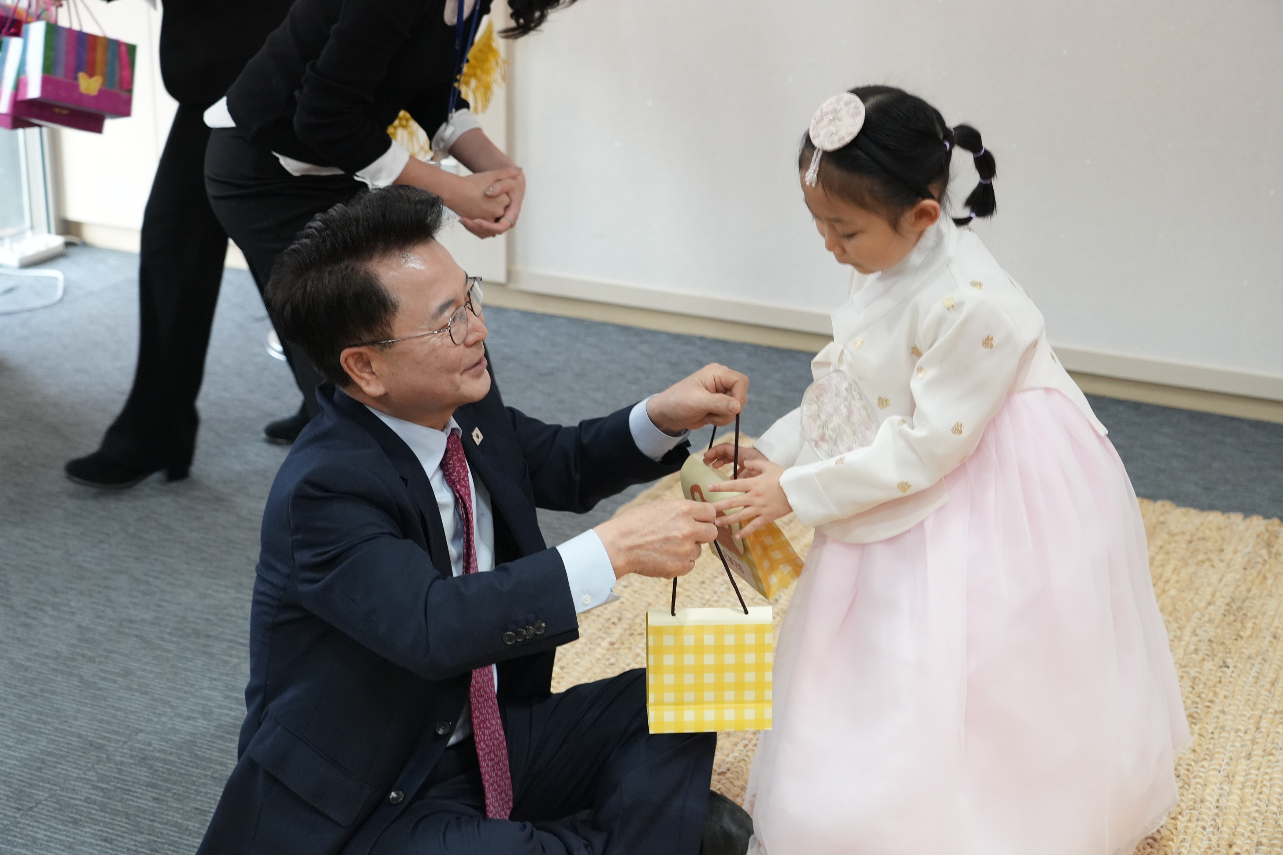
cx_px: 642
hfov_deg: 35.6
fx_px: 1996
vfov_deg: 24.2
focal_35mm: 56
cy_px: 428
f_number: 4.5
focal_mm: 56
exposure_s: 1/250
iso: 3200
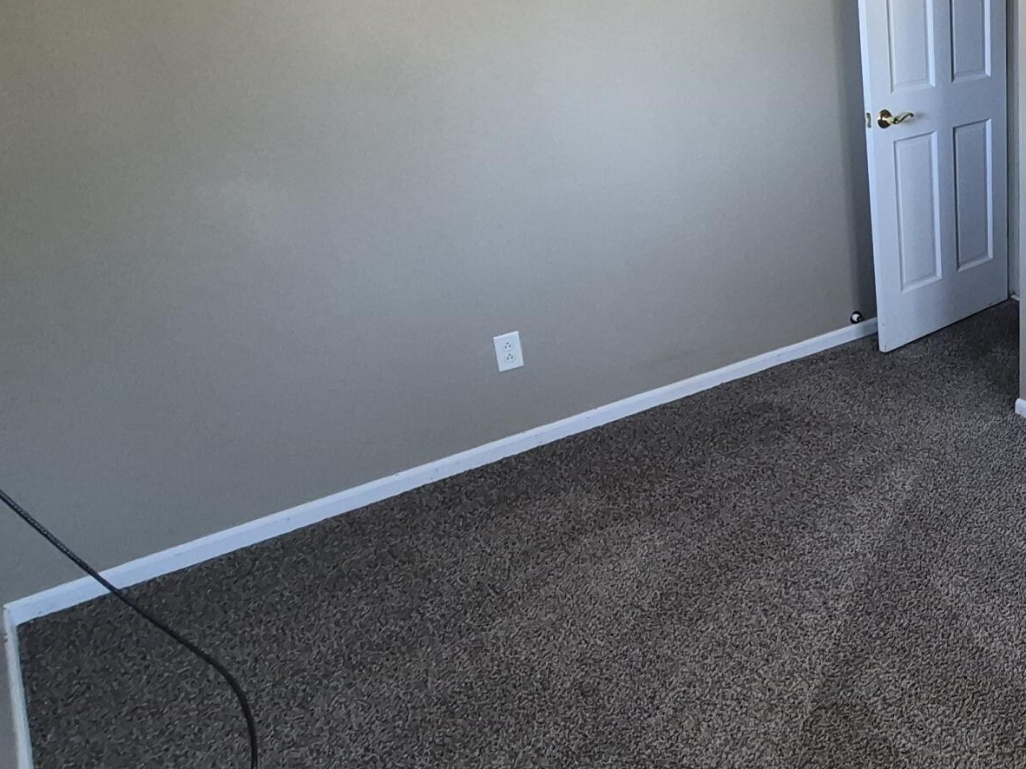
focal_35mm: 33
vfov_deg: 42.6
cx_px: 1056
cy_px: 292
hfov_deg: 45.5
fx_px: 978
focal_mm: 1.74
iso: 320
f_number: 2.2
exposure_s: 1/60
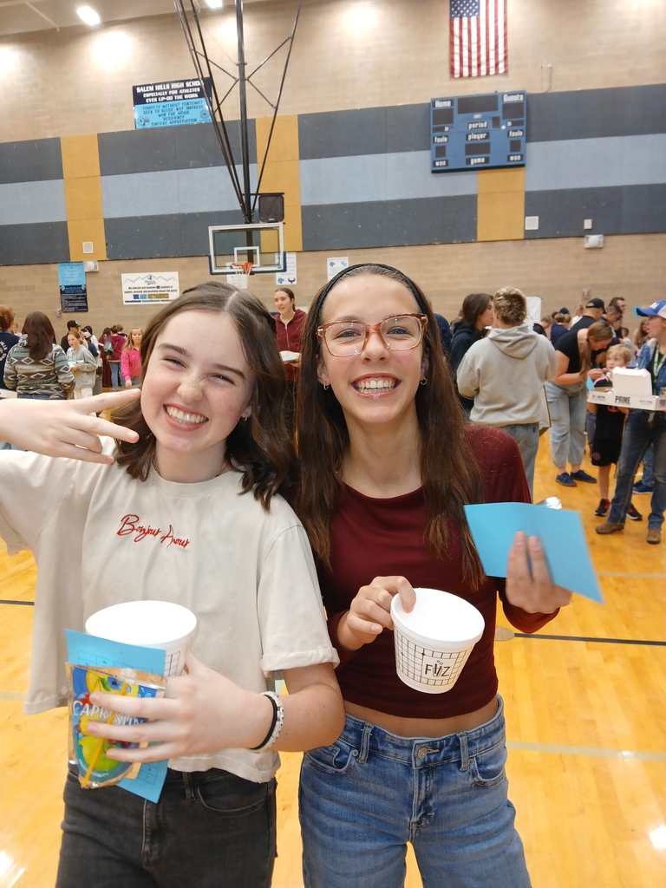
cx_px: 333
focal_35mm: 26
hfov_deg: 53.1
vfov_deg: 67.3
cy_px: 444
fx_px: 667
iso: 160
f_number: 1.8
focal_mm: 3.98
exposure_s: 1/60
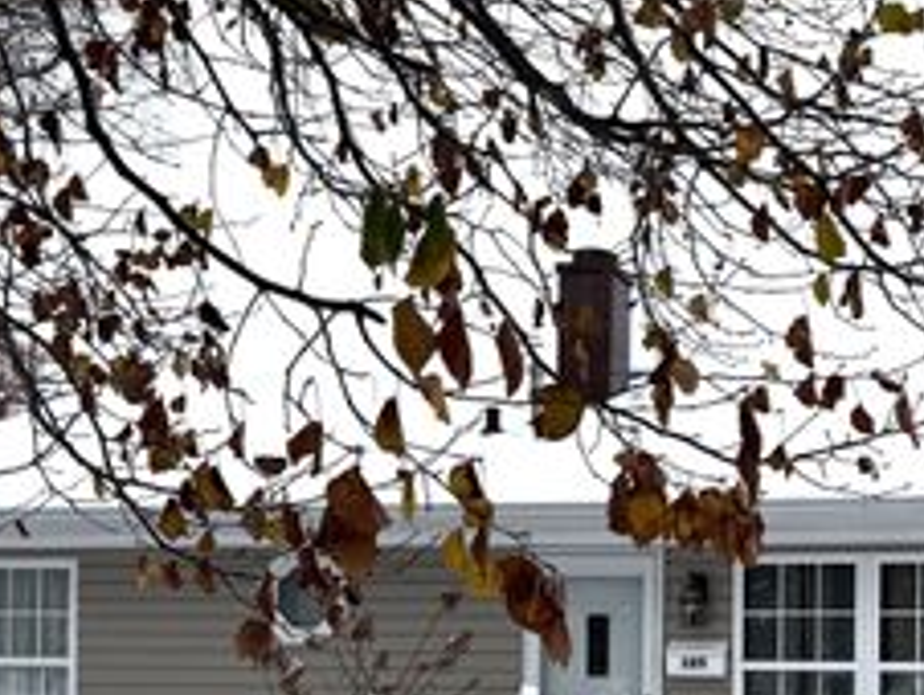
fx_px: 1416
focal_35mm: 53
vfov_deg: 26.3
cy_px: 681
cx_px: 842
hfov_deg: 34.0
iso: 80
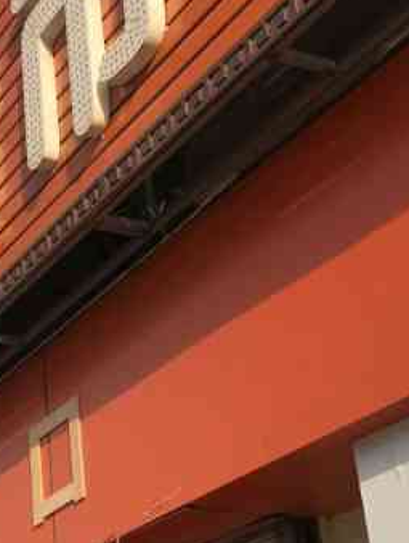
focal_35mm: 77
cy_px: 273
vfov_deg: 25.3
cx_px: 101
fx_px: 1211
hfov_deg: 19.0
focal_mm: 3.99
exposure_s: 1/1597
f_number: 1.8
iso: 20
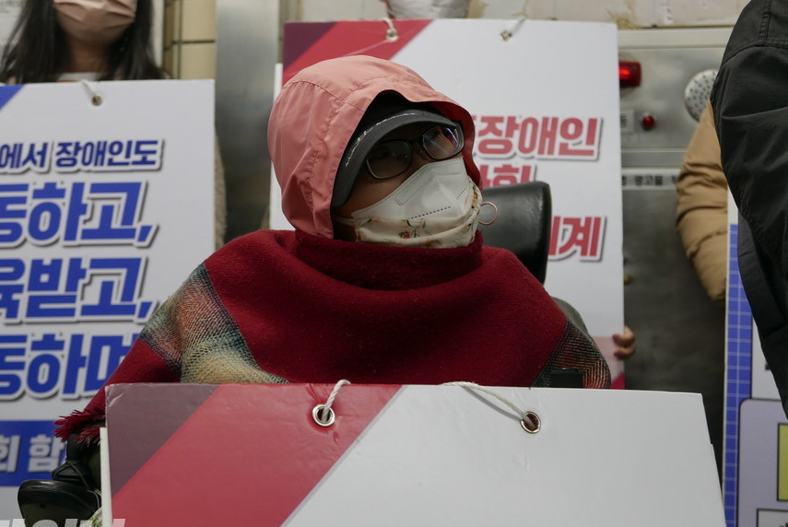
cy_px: 283
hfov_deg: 27.7
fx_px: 1599
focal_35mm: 73
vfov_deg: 18.7
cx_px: 351
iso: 500
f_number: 2.8
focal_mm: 29.3
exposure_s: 1/125
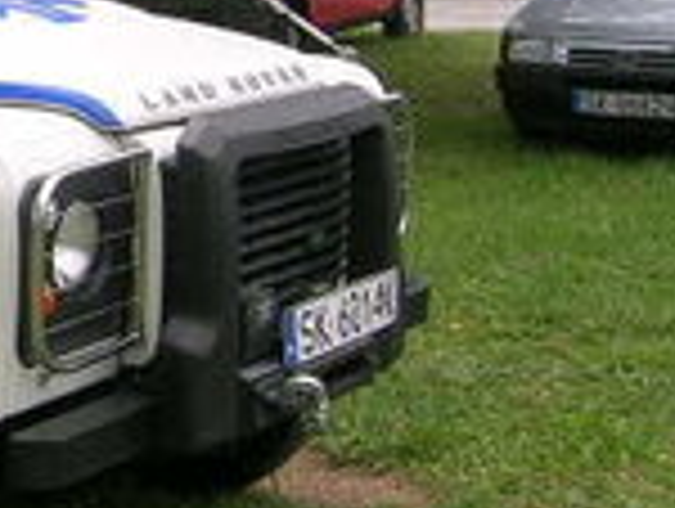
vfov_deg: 14.0
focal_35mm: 105
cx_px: -288
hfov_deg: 17.2
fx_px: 2051
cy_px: 76
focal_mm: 5.4
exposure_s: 1/162
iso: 50
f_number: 4.8
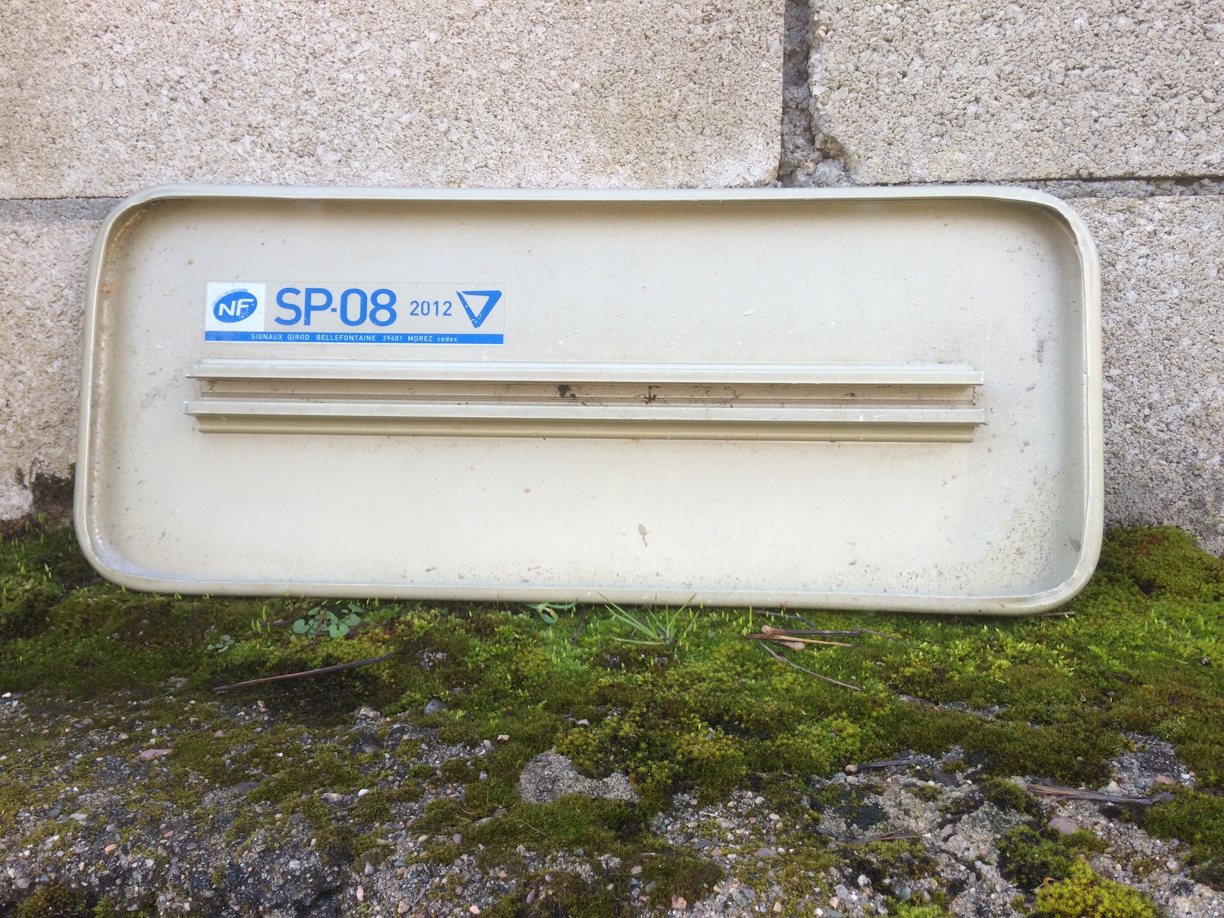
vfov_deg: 48.2
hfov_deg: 61.7
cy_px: 459
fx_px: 1025
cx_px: 612
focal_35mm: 29
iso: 32
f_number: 2.2
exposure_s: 1/119
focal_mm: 4.15
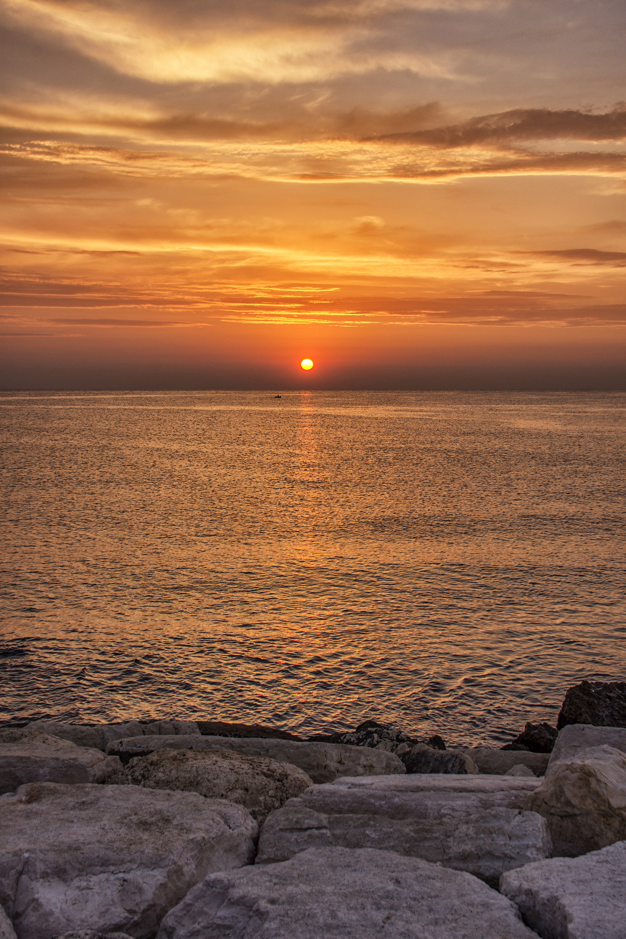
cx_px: 313
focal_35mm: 45
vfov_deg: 43.6
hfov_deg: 29.9
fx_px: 1174
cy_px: 470
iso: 100
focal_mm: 30
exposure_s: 1/100
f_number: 8
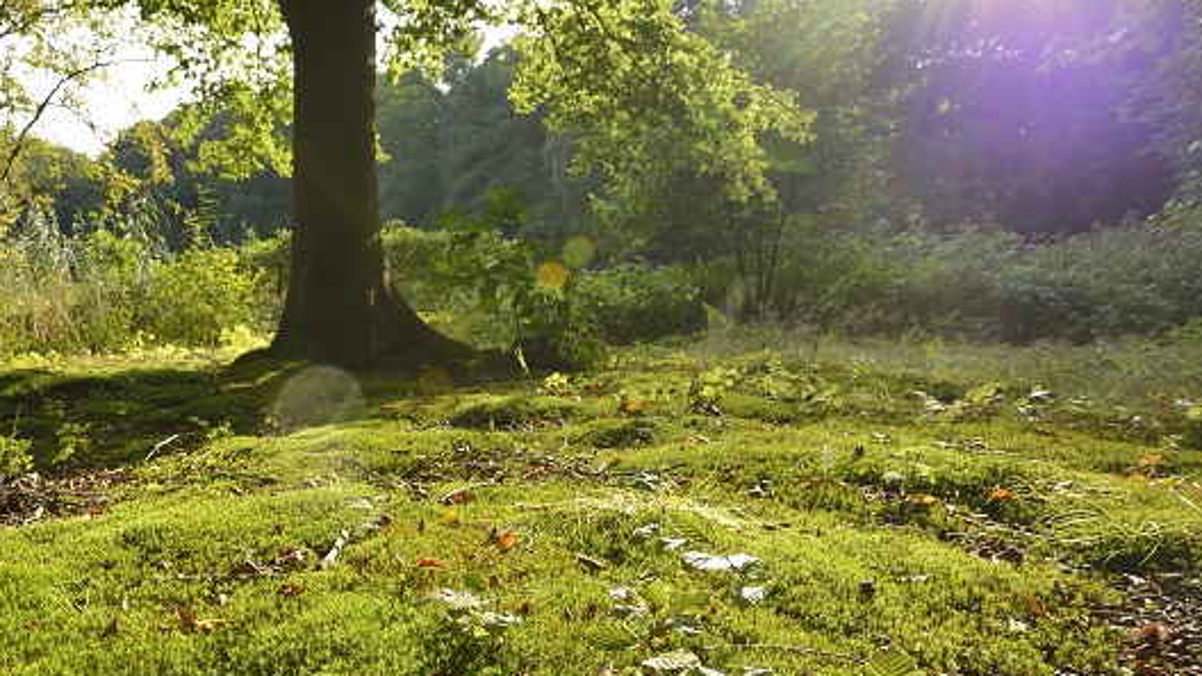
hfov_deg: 65.8
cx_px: 307
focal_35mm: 27
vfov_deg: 41.6
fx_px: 861
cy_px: 511
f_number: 8
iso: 400
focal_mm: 17
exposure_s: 1/125
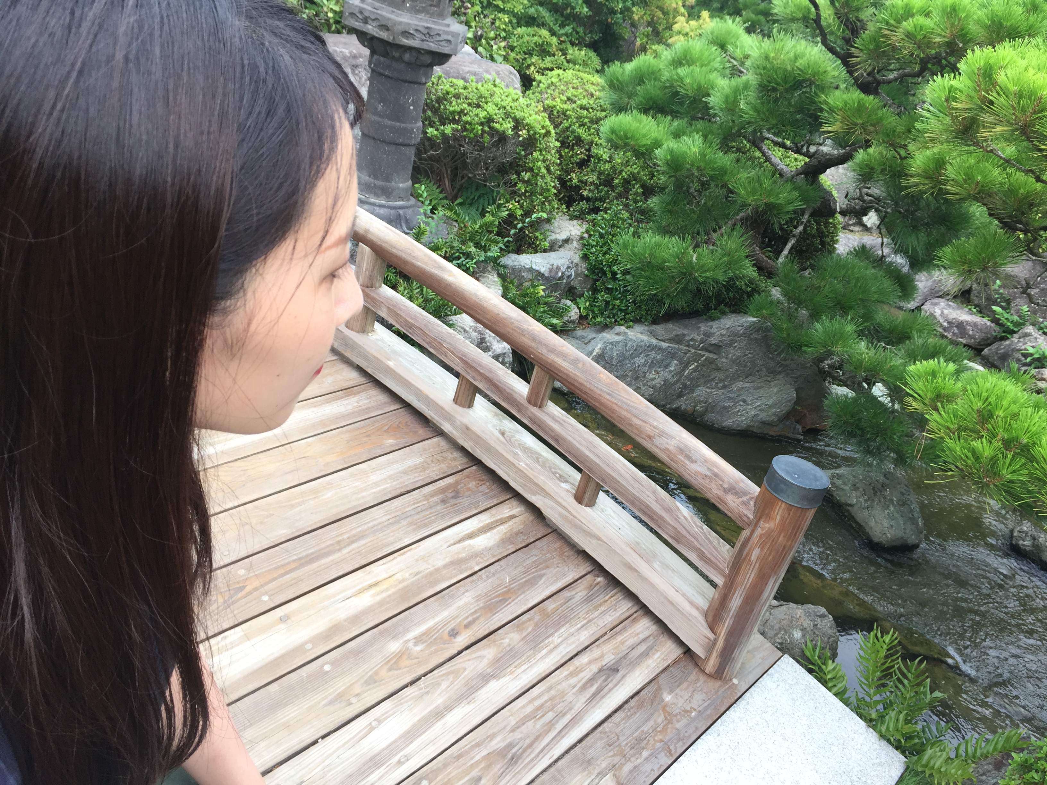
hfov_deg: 61.7
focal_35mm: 29
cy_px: 392
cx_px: 524
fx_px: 877
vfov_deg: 48.2
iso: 32
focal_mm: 4.15
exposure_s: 1/176
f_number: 2.2
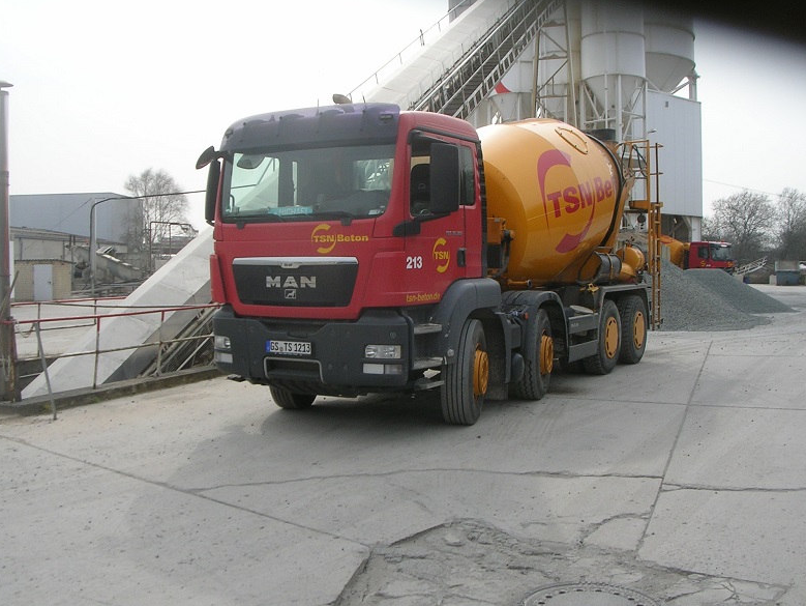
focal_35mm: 39
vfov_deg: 36.8
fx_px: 908
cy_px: 305
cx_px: 410
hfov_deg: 47.8
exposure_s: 1/217
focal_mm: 5.8
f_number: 5.6
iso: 50
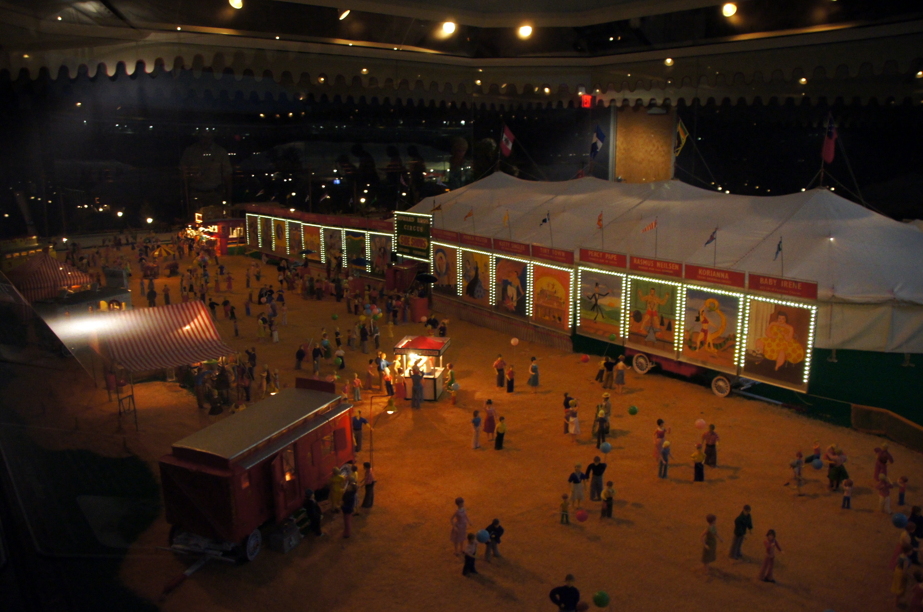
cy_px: 306
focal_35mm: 27
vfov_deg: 47.8
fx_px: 691
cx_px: 462
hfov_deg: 67.5
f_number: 3.5
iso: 1600
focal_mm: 18
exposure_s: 1/8
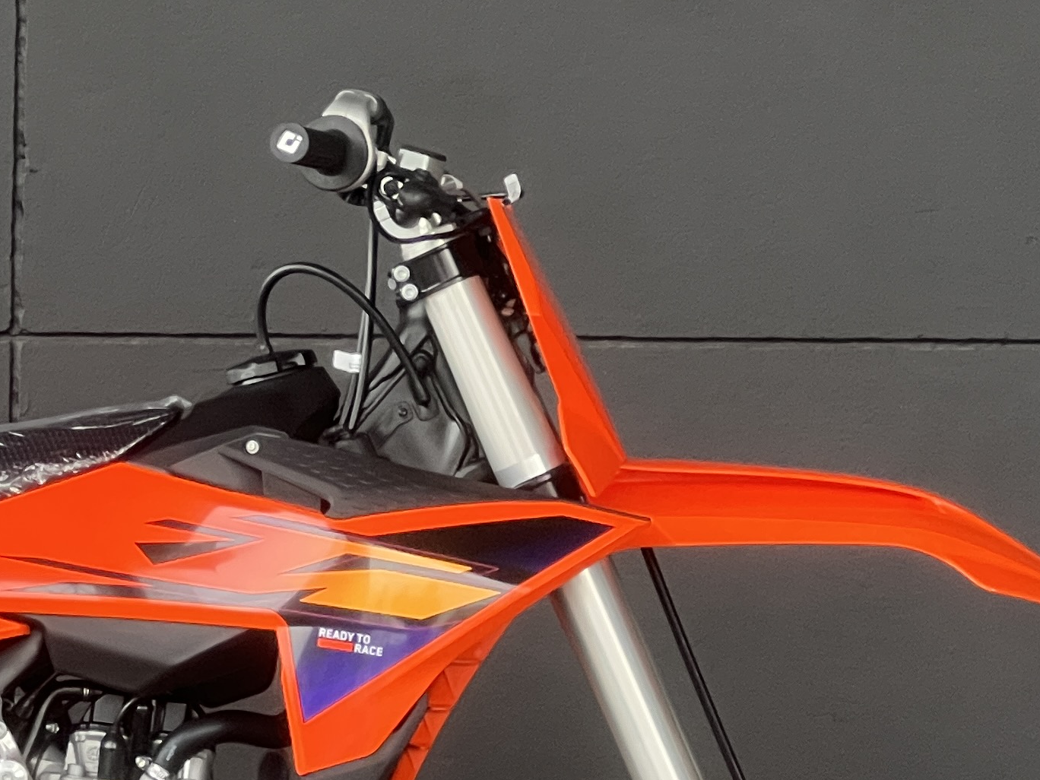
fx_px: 6820
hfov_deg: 8.7
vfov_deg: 6.5
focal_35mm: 227
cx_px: 68
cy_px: 832
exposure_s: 1/71
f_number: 2.8
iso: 200
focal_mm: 9
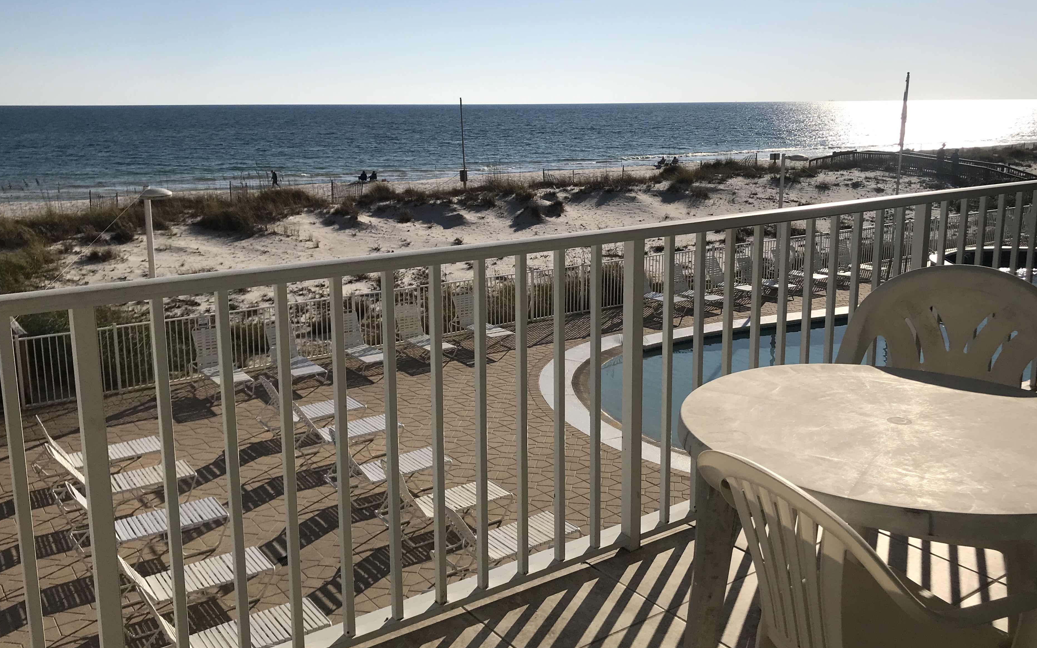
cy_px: 289
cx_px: 511
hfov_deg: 59.7
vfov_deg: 39.4
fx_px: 904
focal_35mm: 32
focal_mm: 3.99
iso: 20
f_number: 1.8
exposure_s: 1/8772
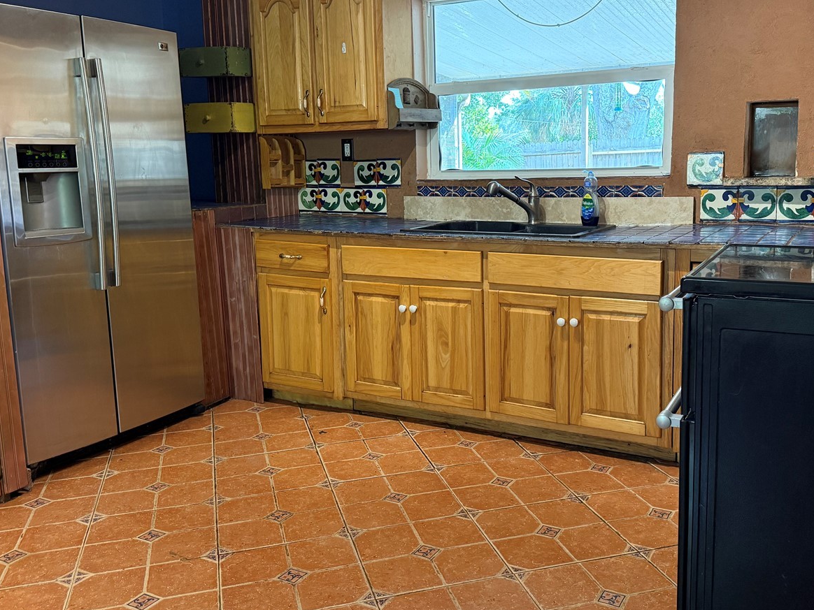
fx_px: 776
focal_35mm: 33
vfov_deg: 42.9
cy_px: 274
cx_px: 443
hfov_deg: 55.3
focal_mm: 6.76
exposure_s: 1/60
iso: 400
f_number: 1.78
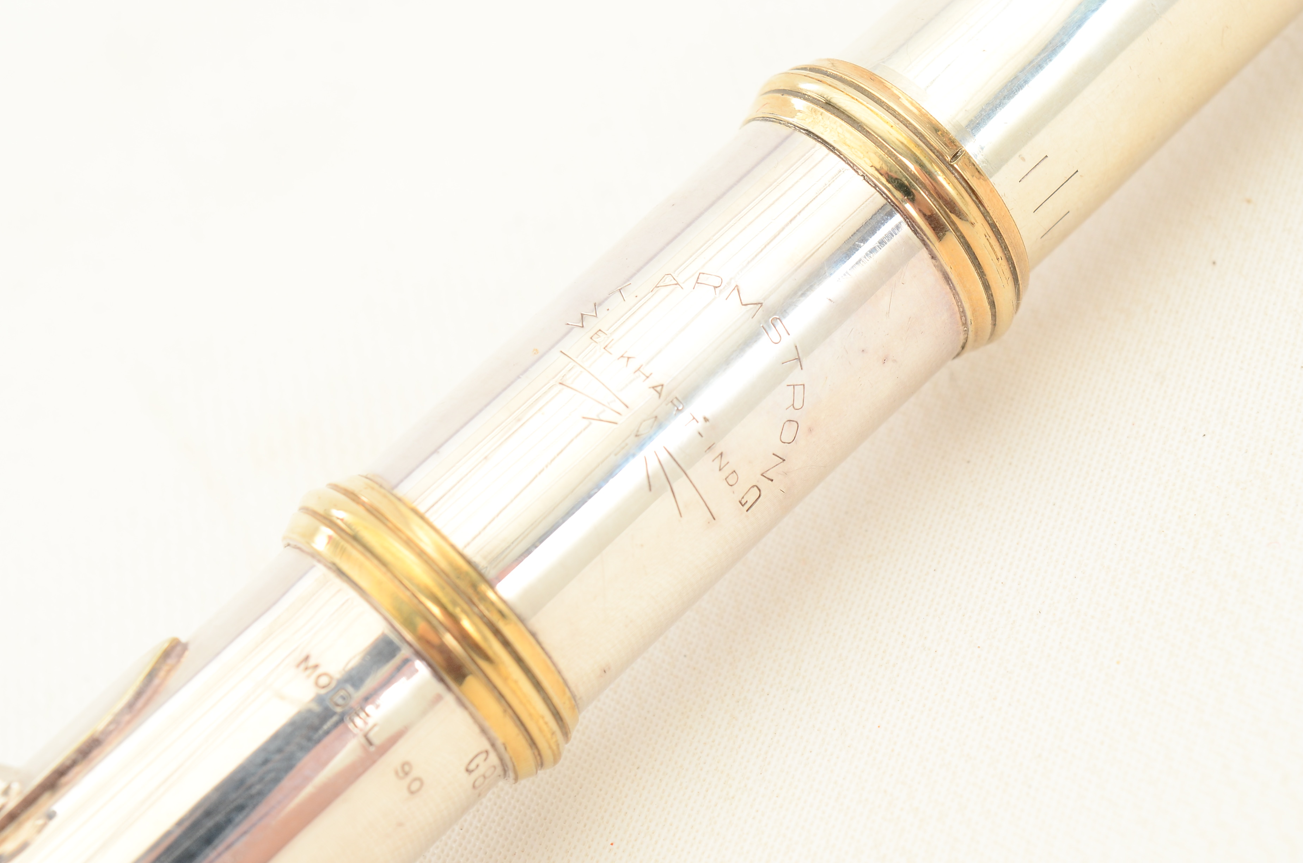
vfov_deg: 16.5
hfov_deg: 24.7
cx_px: 652
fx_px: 2980
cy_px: 432
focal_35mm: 82
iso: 320
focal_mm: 55
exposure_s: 1/60
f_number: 13
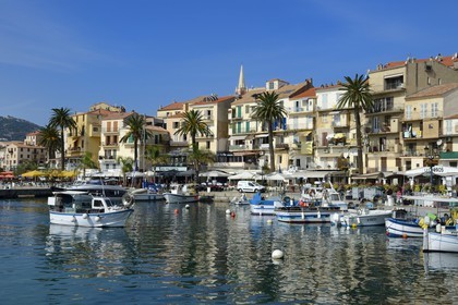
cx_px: 229
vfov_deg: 33.4
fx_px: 509
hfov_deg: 48.5
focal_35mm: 40
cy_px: 152
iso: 200
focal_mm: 40
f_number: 16
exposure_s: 1/200
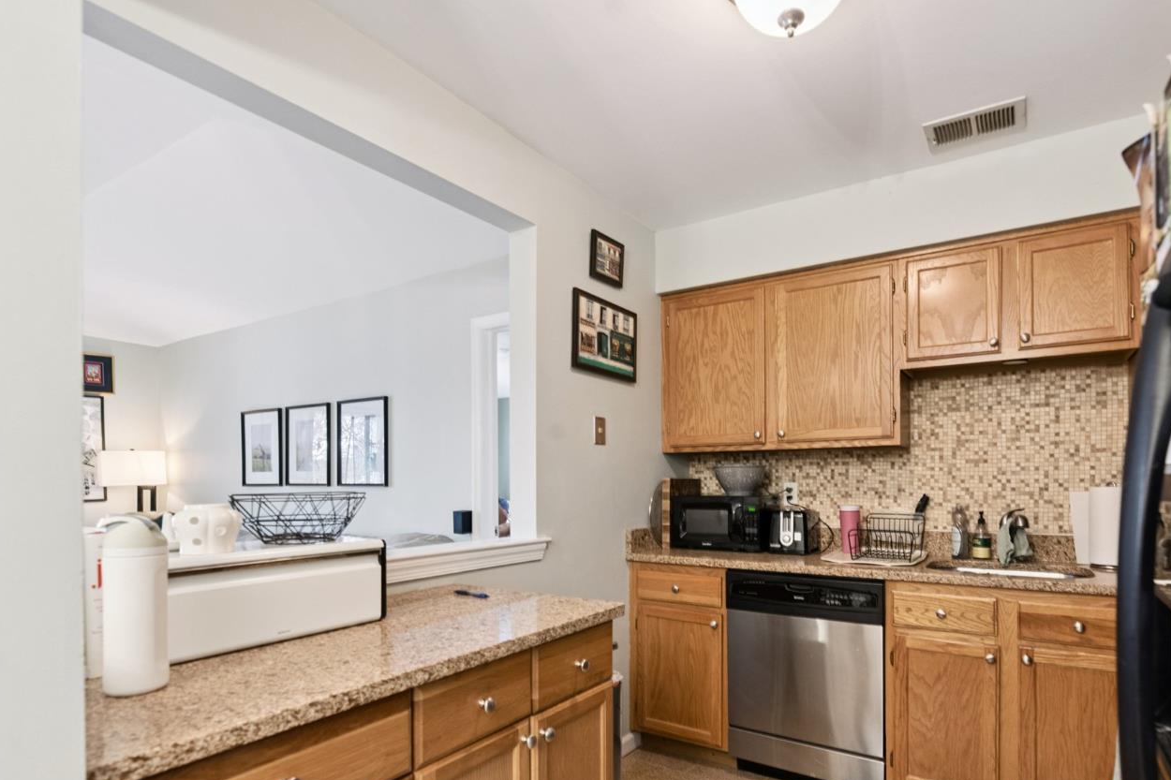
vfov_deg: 66.7
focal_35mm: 18
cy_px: 467
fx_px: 585
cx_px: 632
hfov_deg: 89.8
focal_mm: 15
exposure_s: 1/8
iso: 640
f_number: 7.1
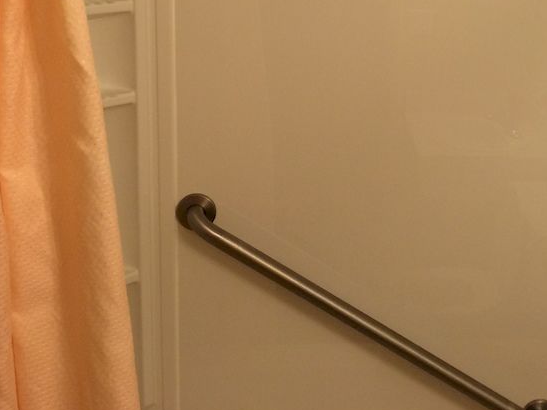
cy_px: 47
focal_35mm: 53
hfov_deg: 35.5
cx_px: 402
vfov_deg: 26.7
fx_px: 837
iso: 125
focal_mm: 4.15
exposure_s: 1/30
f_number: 2.2
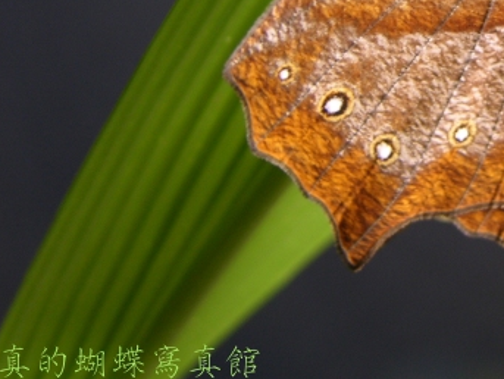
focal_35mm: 205
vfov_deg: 7.2
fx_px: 2988
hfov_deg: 9.6
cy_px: -32
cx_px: 507
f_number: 3.5
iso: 50
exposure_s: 1/8.3
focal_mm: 22.3
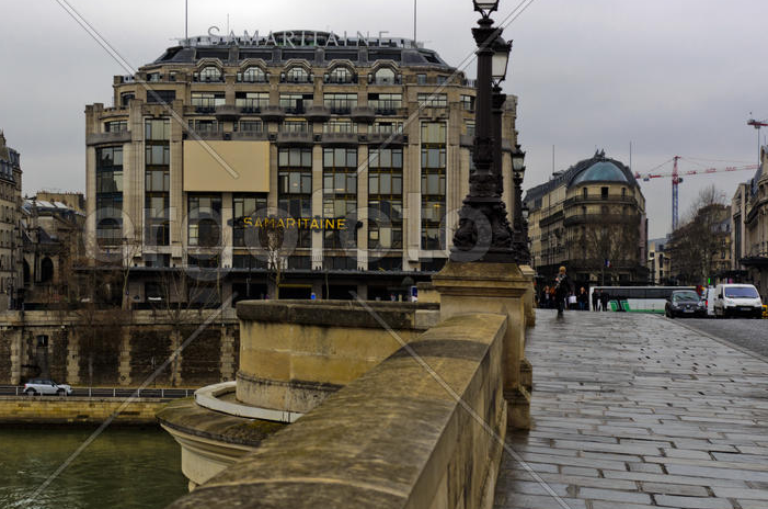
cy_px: 235
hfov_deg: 33.3
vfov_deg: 22.5
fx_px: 1277
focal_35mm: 60
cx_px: 294
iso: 250
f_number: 3.8
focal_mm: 32
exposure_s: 1/500
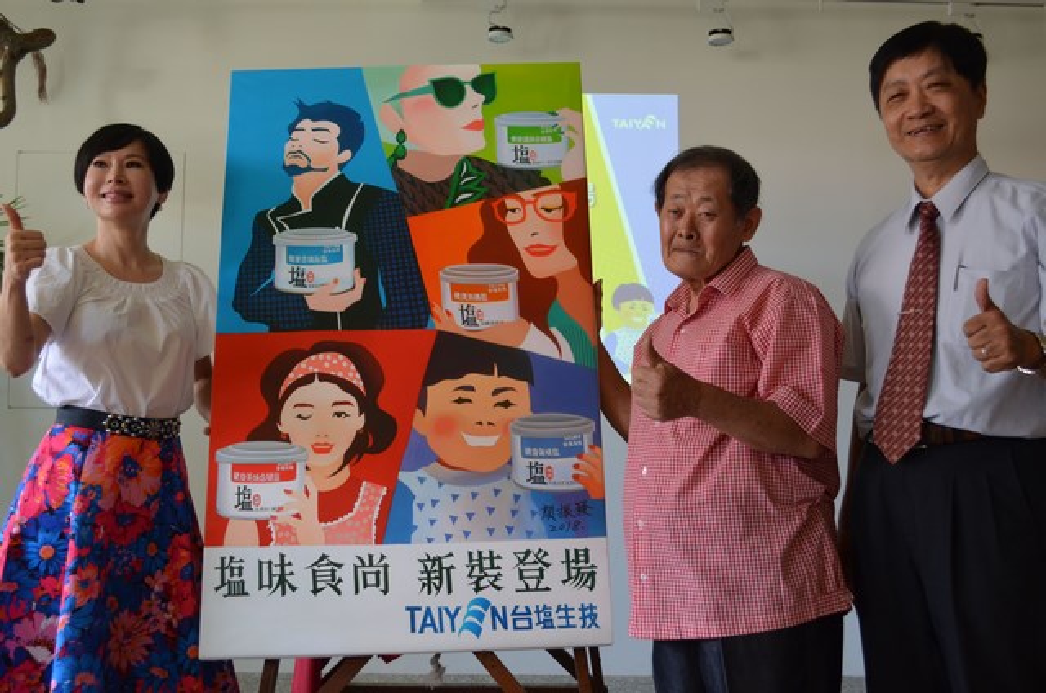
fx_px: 1131
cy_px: 346
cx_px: 523
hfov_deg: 49.6
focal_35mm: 39
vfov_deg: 34.1
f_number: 4.2
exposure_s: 1/60
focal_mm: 26
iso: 500
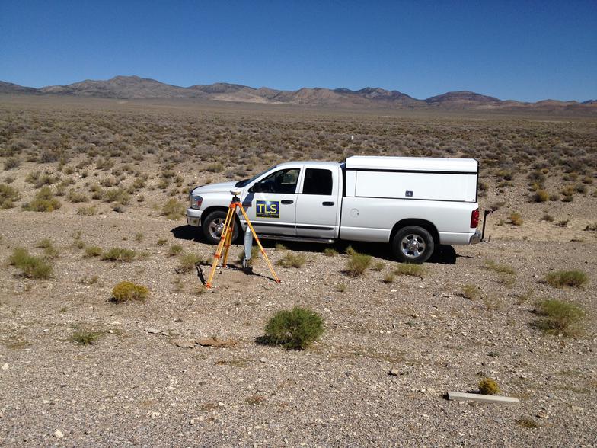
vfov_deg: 40.7
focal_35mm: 35
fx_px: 604
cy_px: 224
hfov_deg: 52.6
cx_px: 298
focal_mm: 4.28
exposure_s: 1/3690
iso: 50
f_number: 2.4
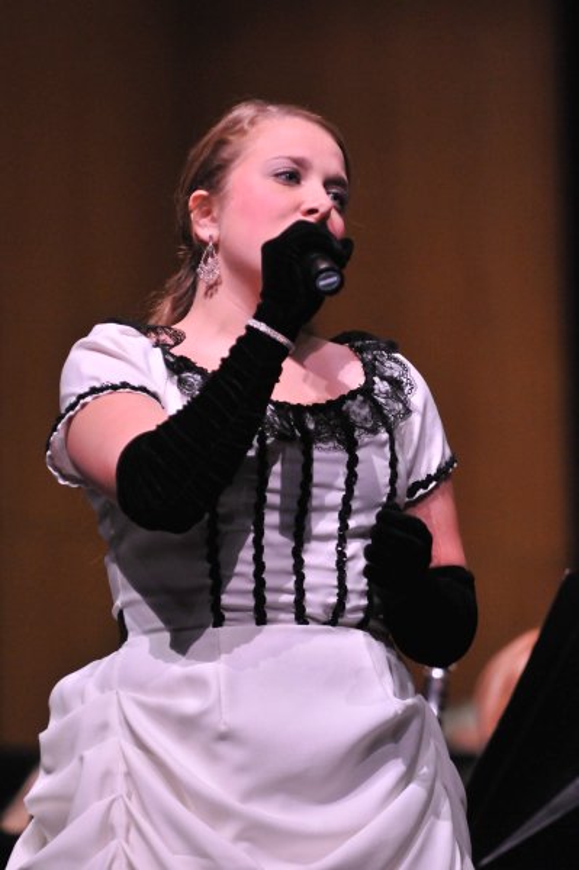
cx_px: 290
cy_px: 435
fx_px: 5618
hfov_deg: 5.9
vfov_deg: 8.9
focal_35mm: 232
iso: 1600
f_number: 2.8
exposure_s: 1/320
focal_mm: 155
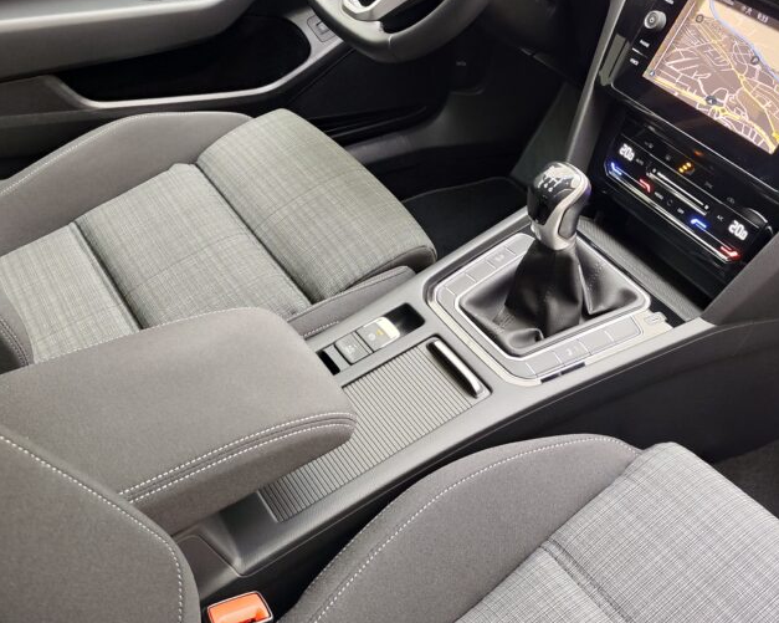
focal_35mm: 43
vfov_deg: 34.3
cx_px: 406
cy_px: 178
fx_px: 991
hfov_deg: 42.9
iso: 344
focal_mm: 7.01
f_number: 1.69
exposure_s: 1/50
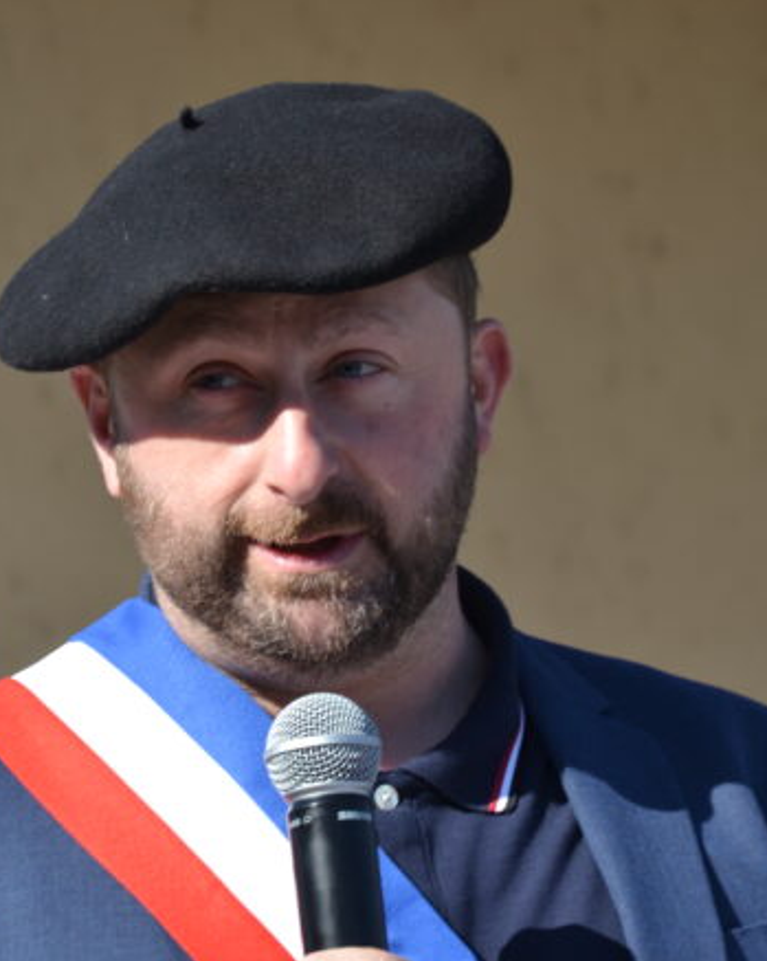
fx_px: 6725
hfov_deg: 6.5
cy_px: 488
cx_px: 323
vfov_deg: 8.2
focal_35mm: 237
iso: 100
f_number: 7.1
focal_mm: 105
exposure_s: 1/200
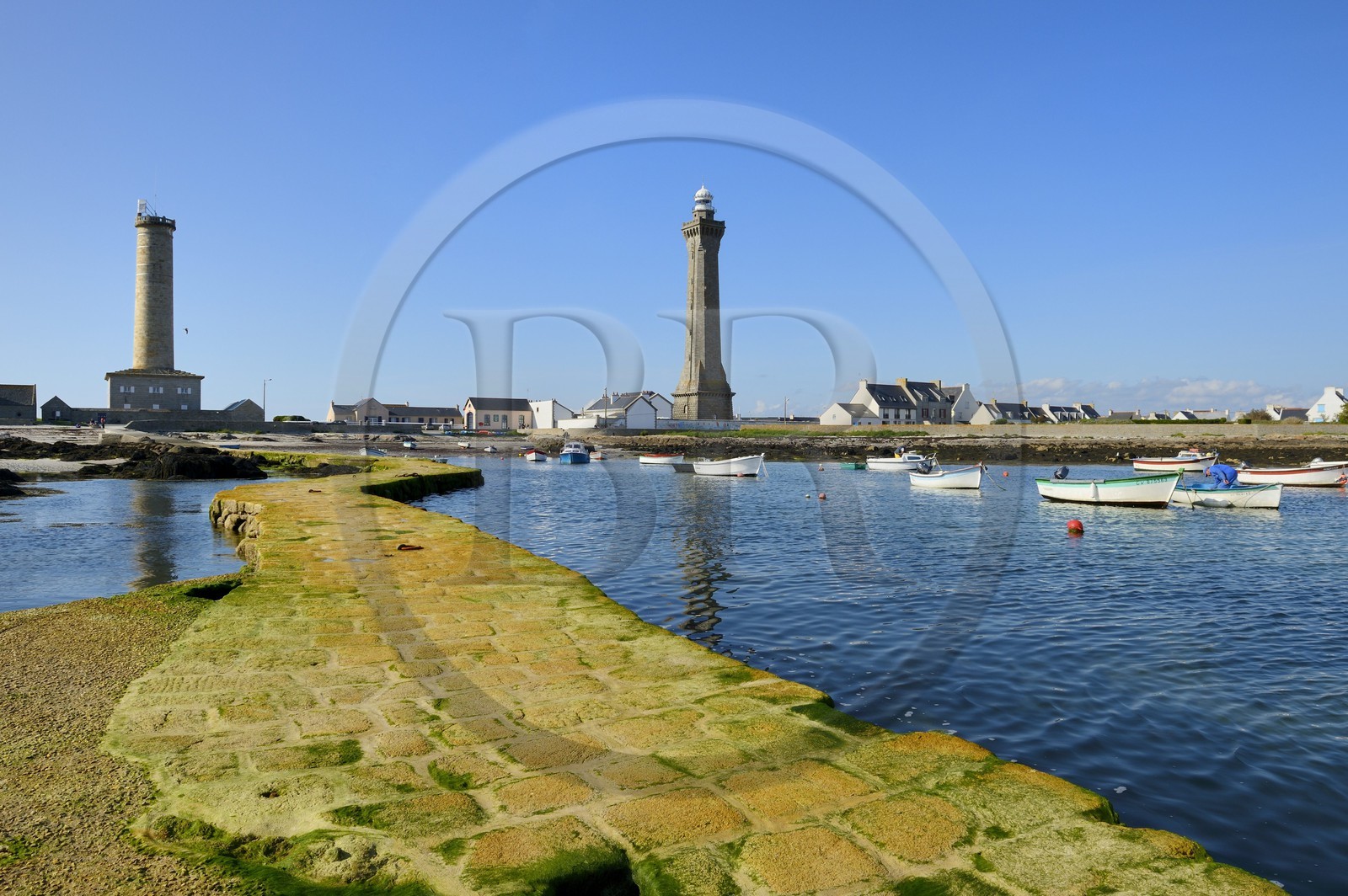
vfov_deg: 53.1
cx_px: 674
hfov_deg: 73.8
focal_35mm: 24
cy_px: 448
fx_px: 898
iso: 200
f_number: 13
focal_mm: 24
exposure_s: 1/320
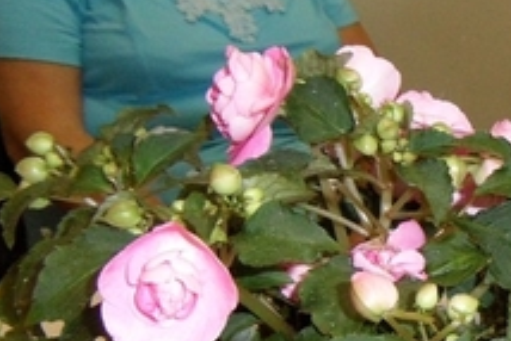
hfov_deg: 25.4
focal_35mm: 70
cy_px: 372
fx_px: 994
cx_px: 638
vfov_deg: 18.8
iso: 200
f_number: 3.2
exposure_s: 1/30
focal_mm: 3.9
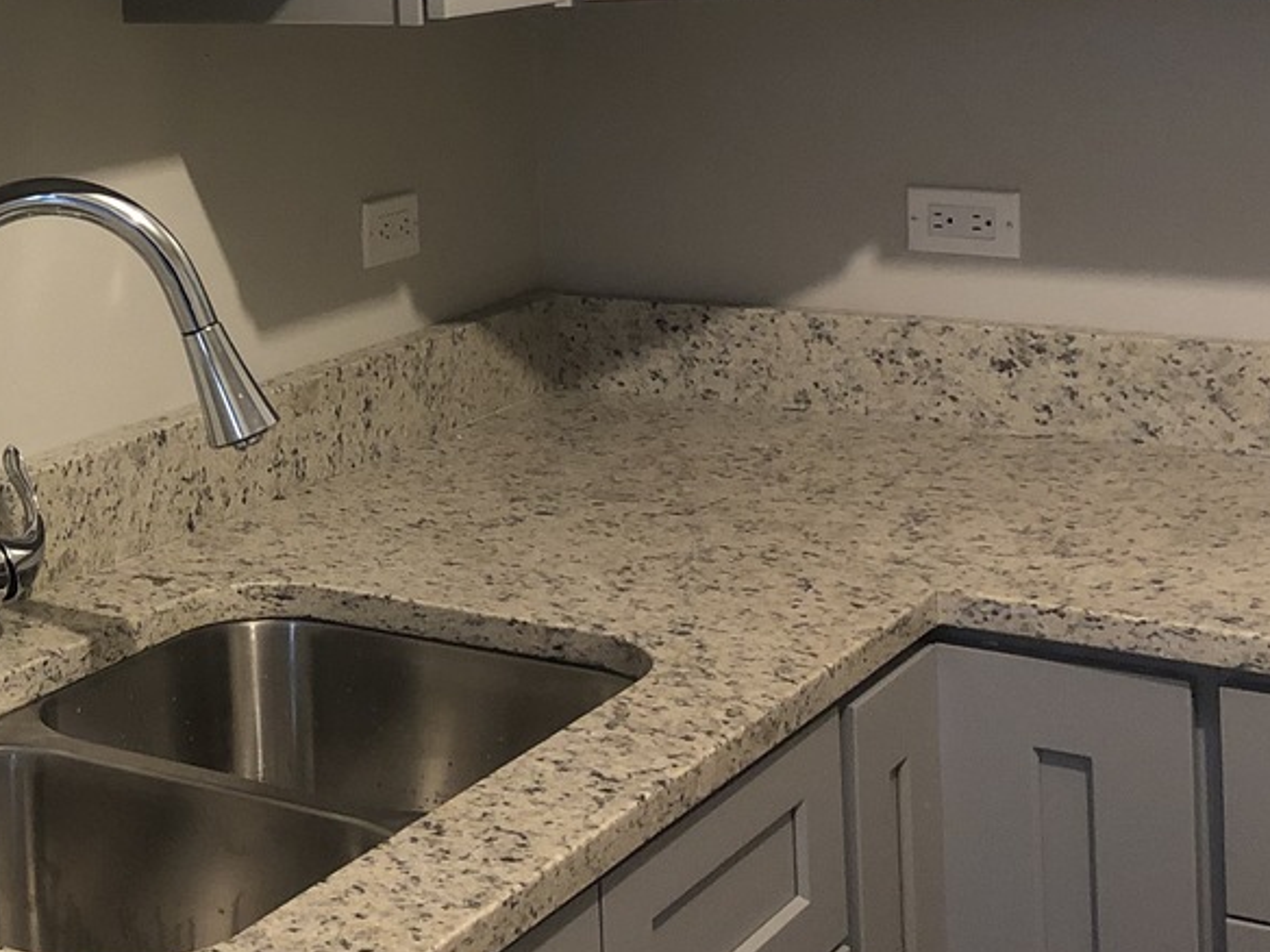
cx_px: -133
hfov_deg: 26.0
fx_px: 2531
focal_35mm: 69
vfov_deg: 20.6
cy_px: -7
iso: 100
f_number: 1.8
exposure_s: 1/9
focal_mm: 3.99
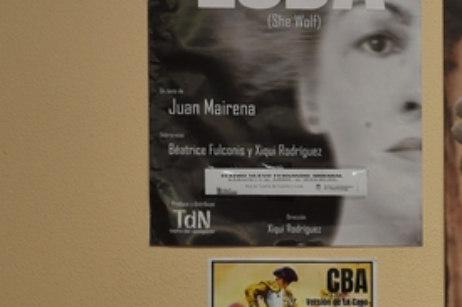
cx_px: 655
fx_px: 3283
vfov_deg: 5.3
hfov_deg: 7.9
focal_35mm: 256
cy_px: 352
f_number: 4.8
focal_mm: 52
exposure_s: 1/60
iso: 400
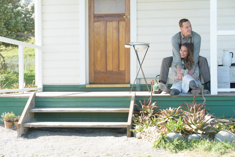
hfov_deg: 28.8
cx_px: 118
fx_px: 457
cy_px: 78
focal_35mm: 70
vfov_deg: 19.5
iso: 400
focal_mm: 70
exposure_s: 1/400
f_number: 5
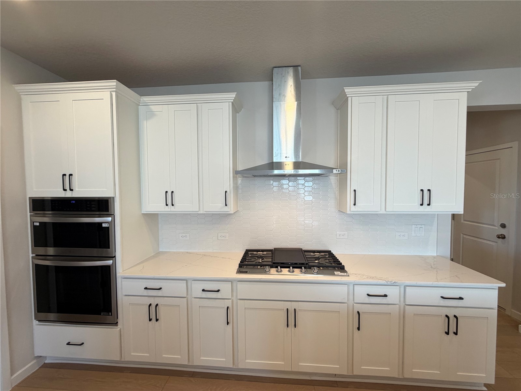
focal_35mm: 14
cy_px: 196
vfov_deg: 85.7
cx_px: 260
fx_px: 211
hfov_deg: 102.1
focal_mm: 2.22
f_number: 2.2
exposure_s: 1/120
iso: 125
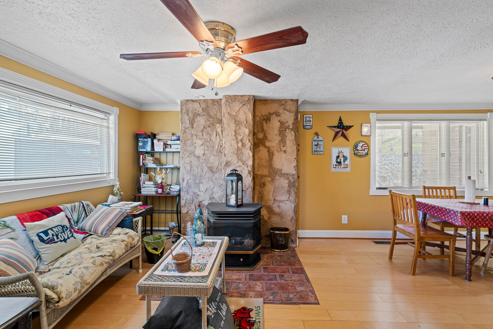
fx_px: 219
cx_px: 246
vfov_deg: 73.8
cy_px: 164
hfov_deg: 96.7
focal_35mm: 16
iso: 400
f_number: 7.1
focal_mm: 16
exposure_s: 1/3
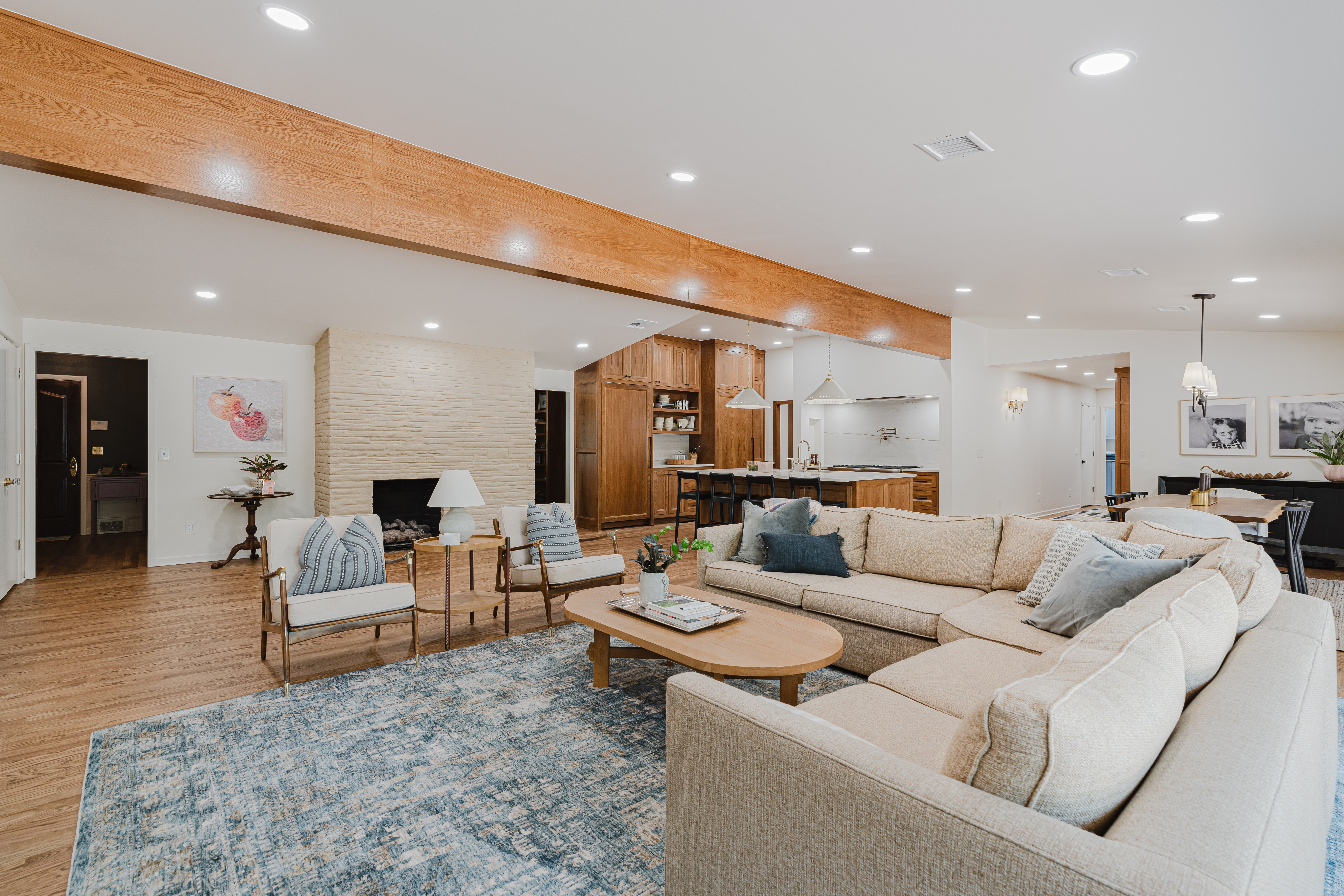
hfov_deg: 96.7
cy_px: 448
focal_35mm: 16
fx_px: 597
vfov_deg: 73.7
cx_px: 672
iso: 200
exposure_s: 1/30
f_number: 8
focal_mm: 16
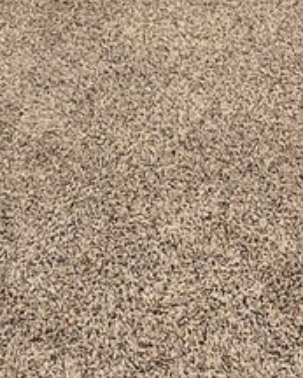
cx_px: 310
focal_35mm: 94
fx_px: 1053
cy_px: -450
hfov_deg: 16.0
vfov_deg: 15.0
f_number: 2.2
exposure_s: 1/60
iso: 250
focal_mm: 2.2
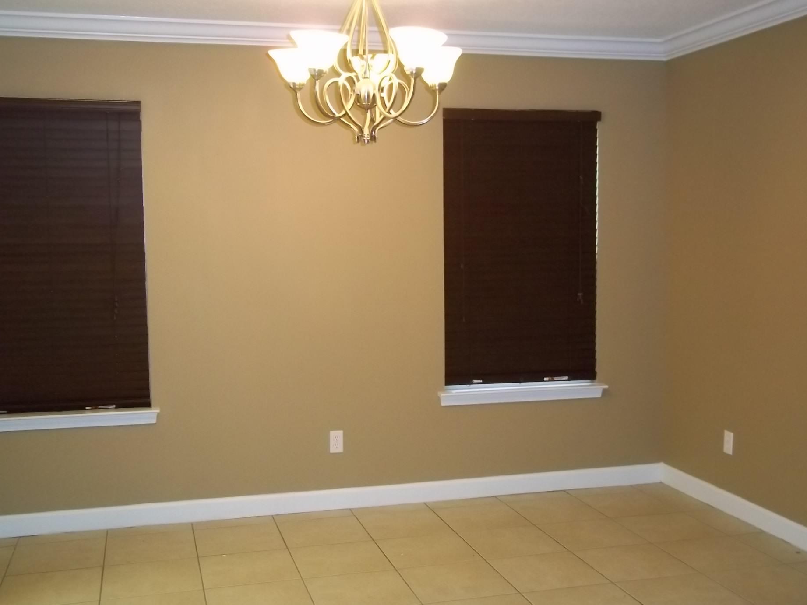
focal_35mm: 40
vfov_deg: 35.9
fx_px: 932
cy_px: 322
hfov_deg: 46.8
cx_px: 386
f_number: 3.1
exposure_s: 1/30
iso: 320
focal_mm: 6.5
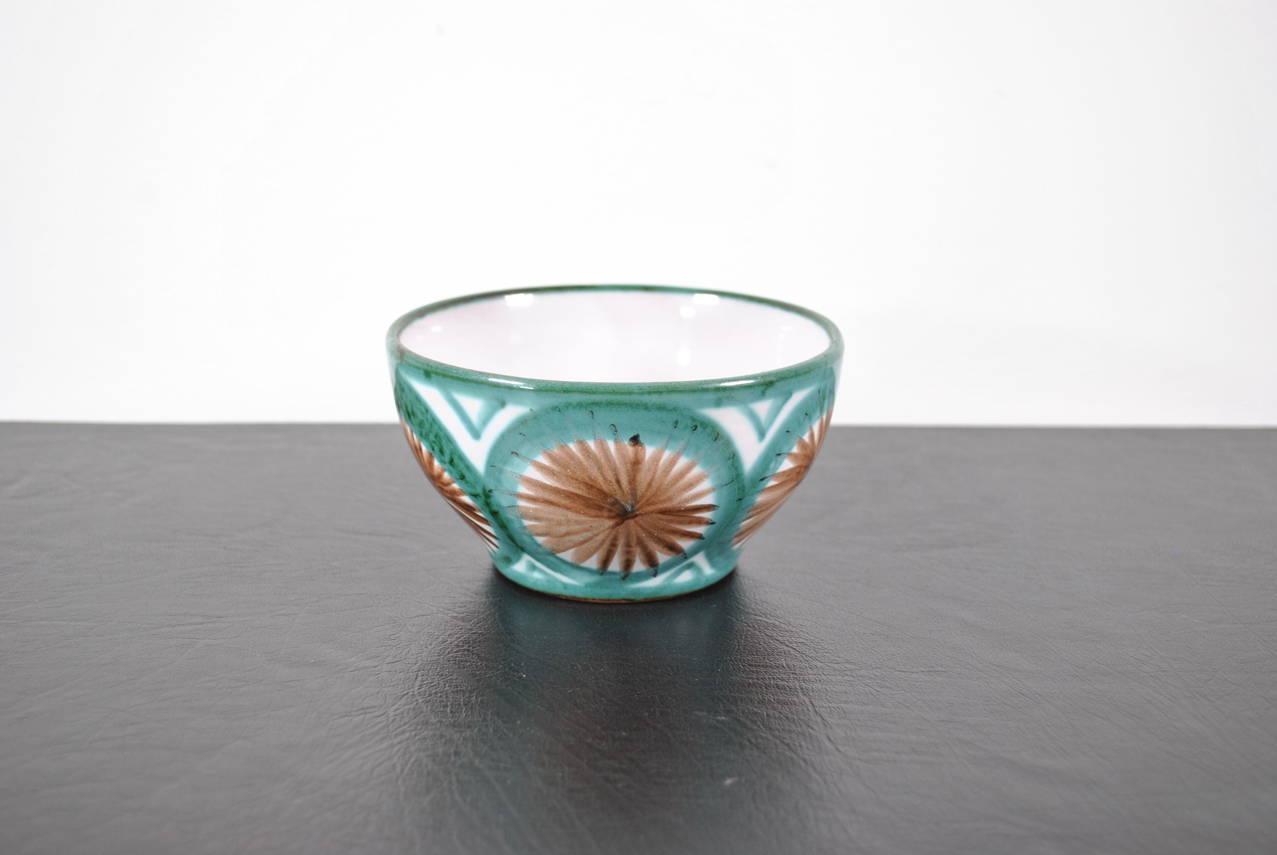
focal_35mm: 42
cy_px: 428
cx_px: 638
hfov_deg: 46.3
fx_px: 1492
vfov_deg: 32.0
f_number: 5
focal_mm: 28
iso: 200
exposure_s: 1/60
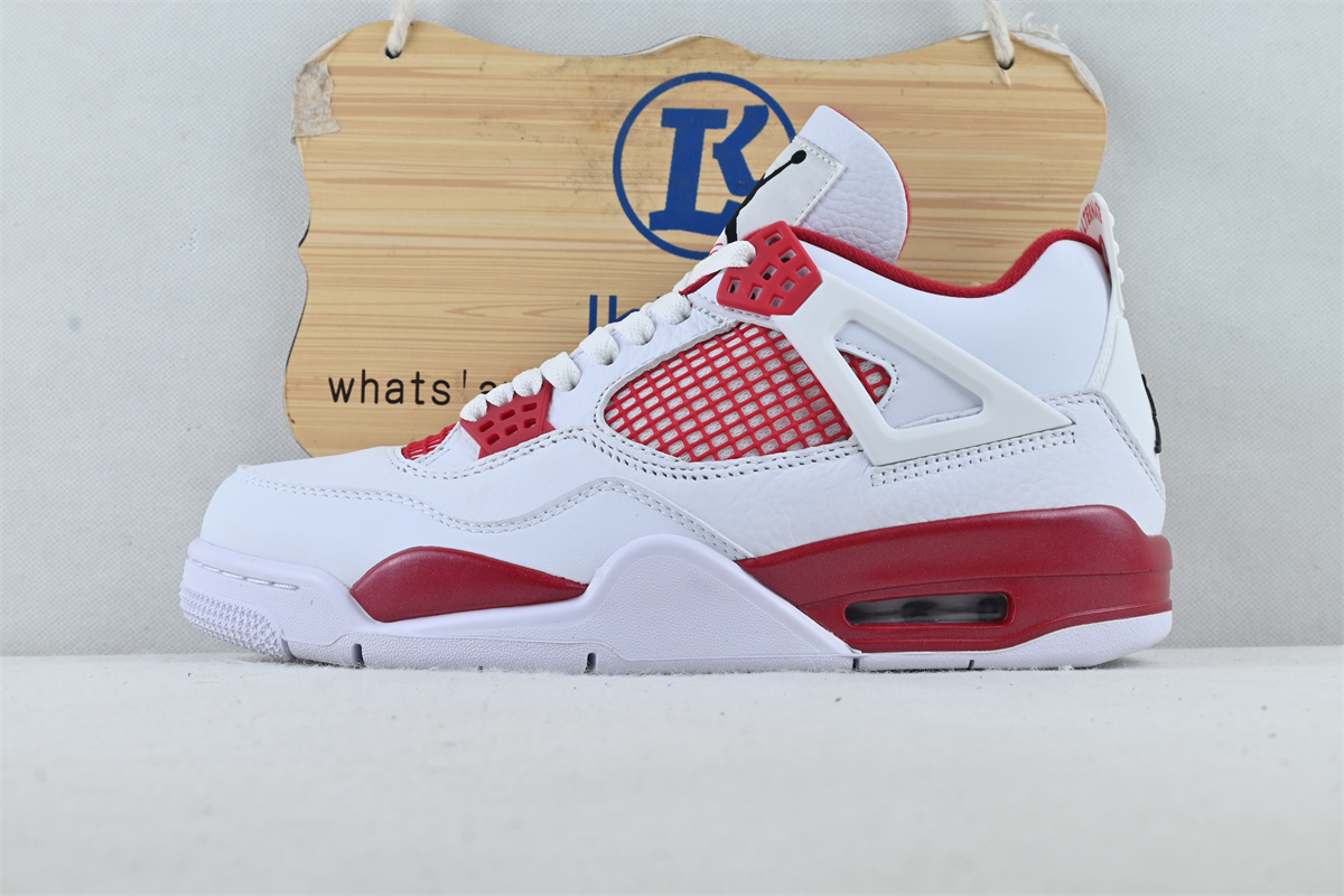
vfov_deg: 29.4
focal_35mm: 46
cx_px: 672
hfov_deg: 43.0
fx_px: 1708
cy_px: 448
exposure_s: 1/20
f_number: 10
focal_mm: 30.5
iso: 100
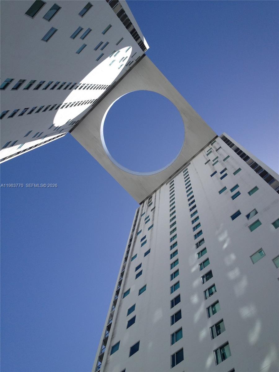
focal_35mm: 35
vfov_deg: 52.6
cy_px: 186
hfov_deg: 40.7
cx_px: 140
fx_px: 376
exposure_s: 1/1972
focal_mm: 4.28
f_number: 2.4
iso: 64
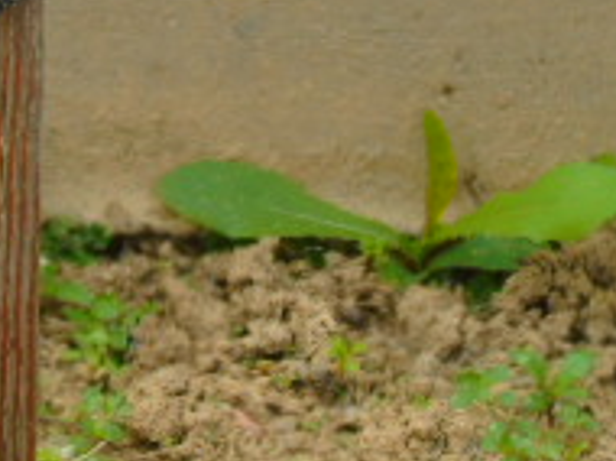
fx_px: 9704
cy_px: -305
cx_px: 10
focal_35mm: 546
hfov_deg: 3.6
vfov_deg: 2.7
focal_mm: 29
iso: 80
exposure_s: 1/160
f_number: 4.9
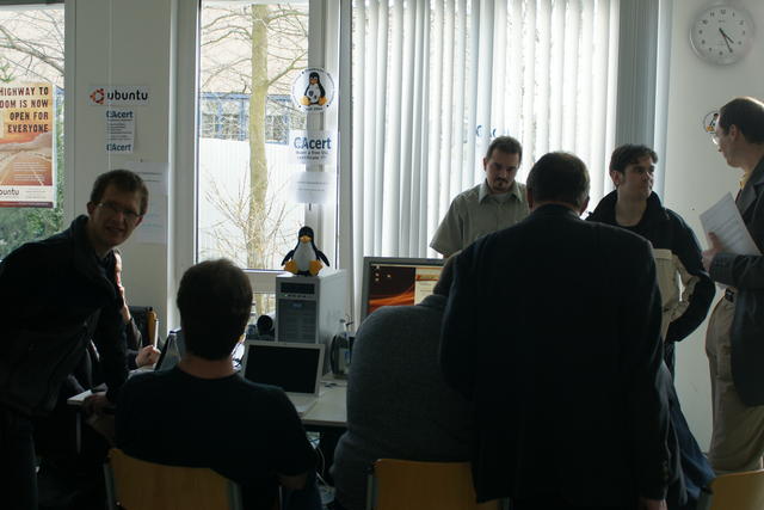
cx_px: 382
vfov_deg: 36.9
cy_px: 255
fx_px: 764
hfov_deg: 53.1
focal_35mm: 36
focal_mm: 24
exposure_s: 1/60
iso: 200
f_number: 4.5
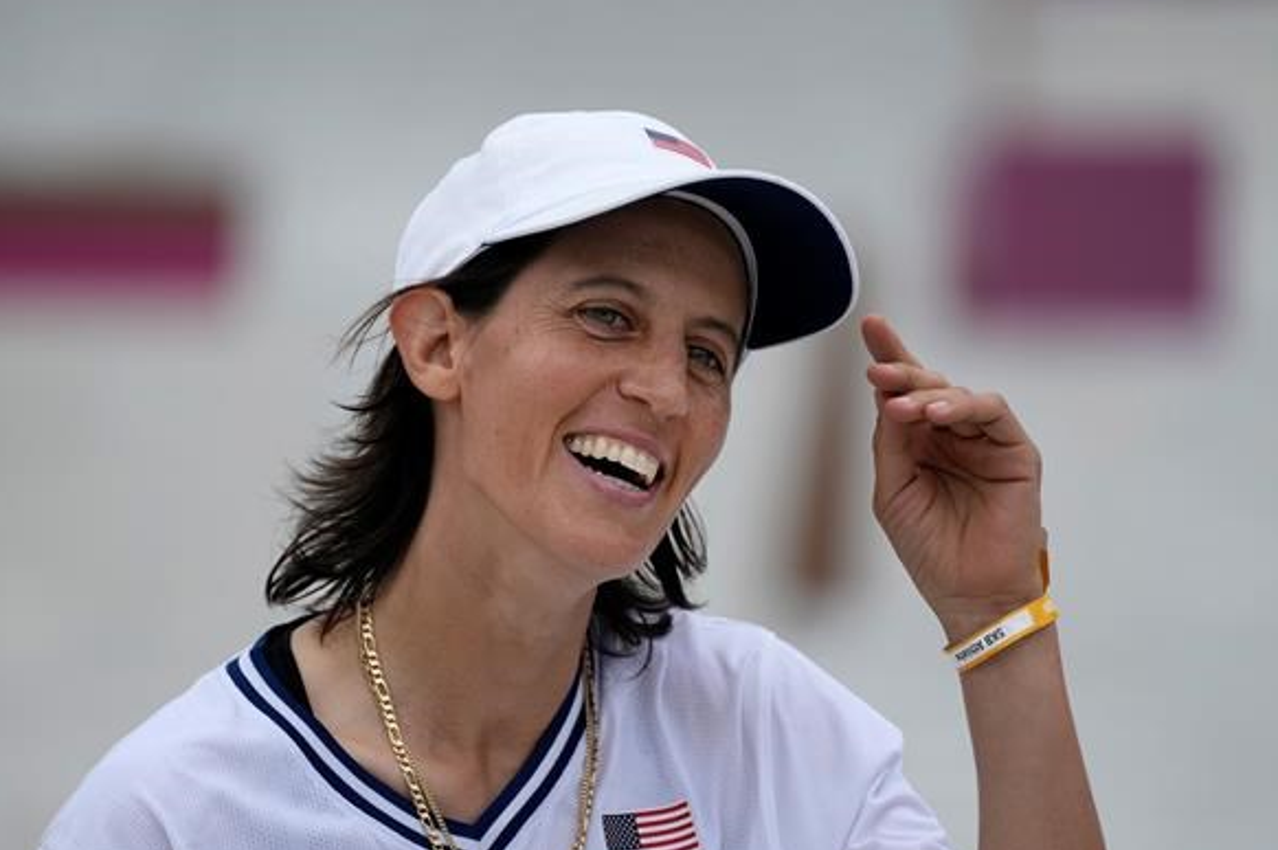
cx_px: 668
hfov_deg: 4.6
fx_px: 15855
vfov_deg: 3.1
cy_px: 440
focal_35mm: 447
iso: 640
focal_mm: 400
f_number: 5.6
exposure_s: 1/4000
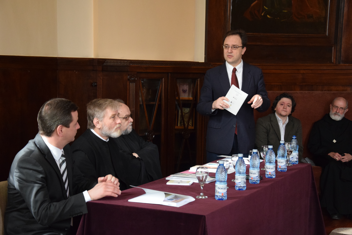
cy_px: 118
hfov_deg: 29.9
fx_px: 660
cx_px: 176
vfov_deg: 20.2
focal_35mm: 68
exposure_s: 1/100
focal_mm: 45
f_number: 4.8
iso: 2500
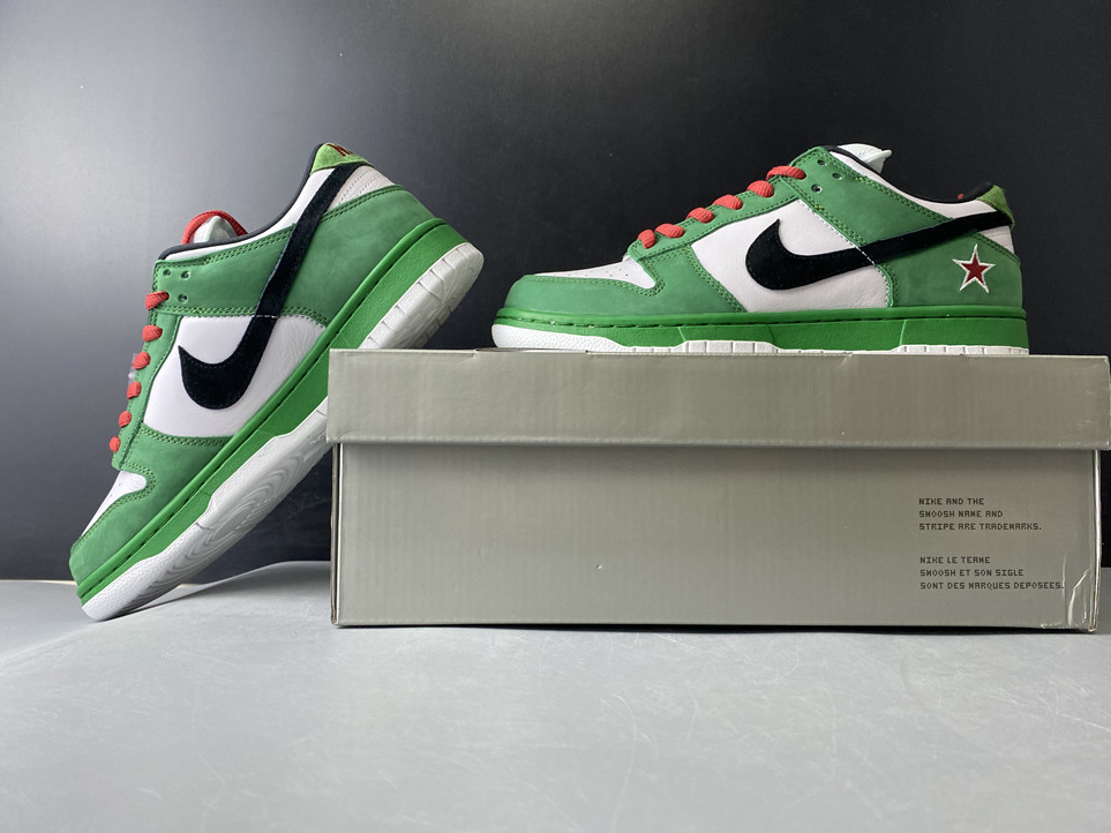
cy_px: 414
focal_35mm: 27
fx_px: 866
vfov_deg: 51.3
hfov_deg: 65.3
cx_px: 571
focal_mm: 4.25
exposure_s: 1/100
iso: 100
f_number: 1.8
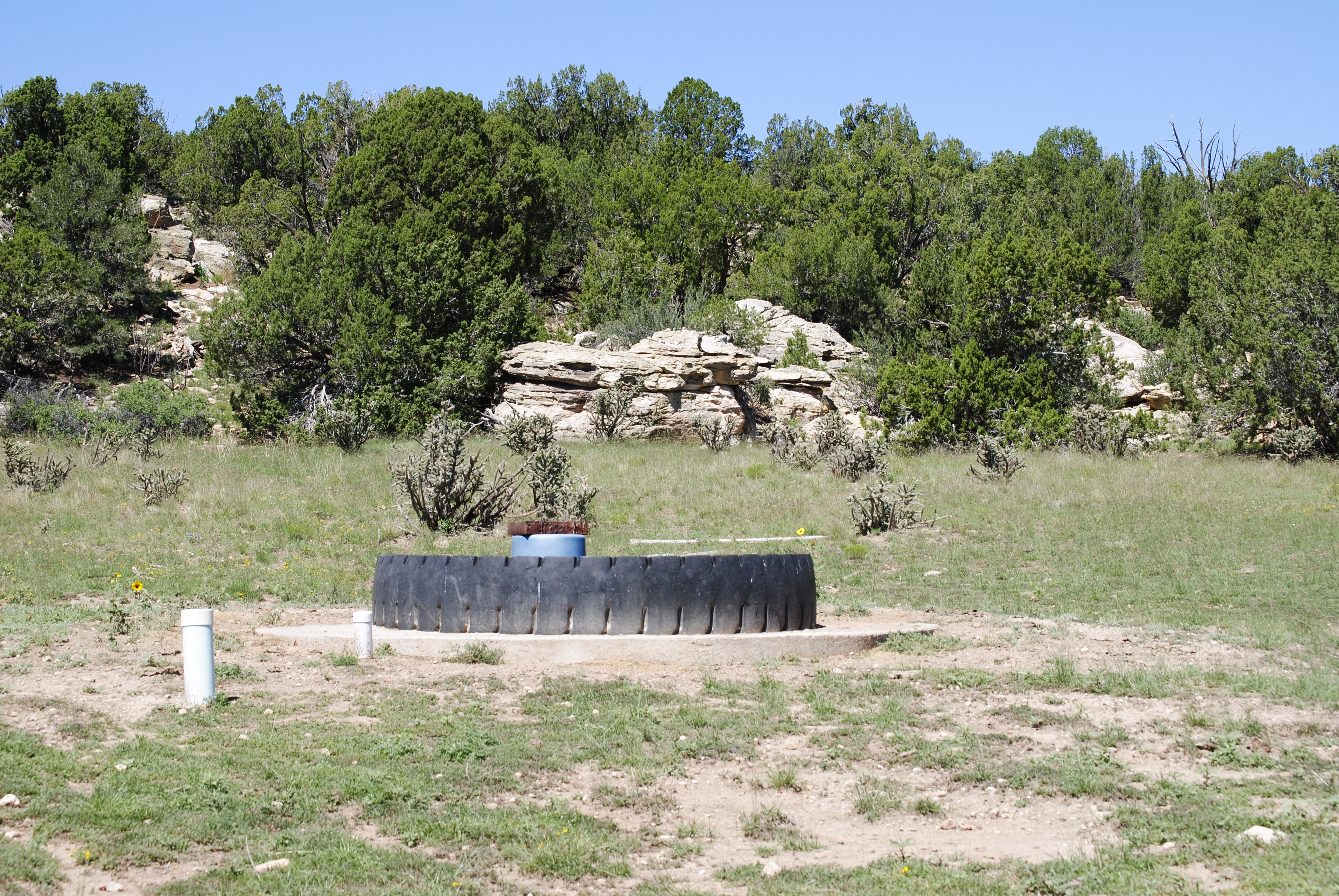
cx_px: 670
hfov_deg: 24.6
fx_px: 3072
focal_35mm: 82
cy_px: 448
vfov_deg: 16.6
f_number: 10
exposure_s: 1/250
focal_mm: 55
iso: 200
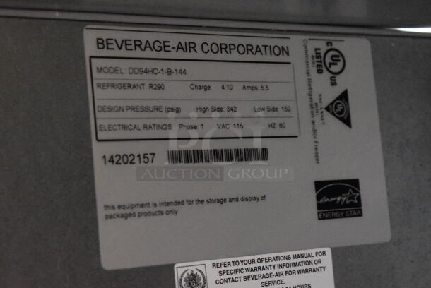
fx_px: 989
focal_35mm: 82
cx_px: 216
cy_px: 144
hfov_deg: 24.6
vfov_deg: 16.6
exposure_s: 1/10
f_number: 5.6
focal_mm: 55
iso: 12800
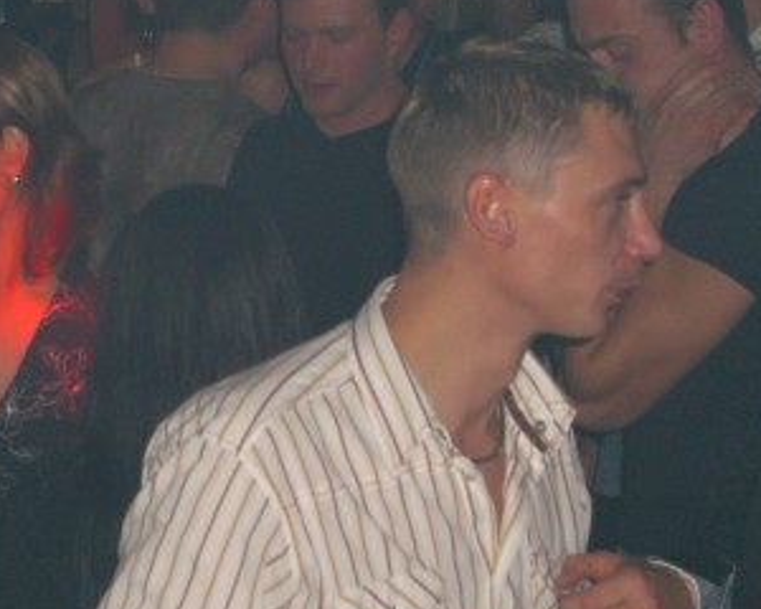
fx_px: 3514
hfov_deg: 12.3
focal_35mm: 156
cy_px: 152
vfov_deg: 9.9
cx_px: 167
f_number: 4.4
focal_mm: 16.6
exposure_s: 1/60
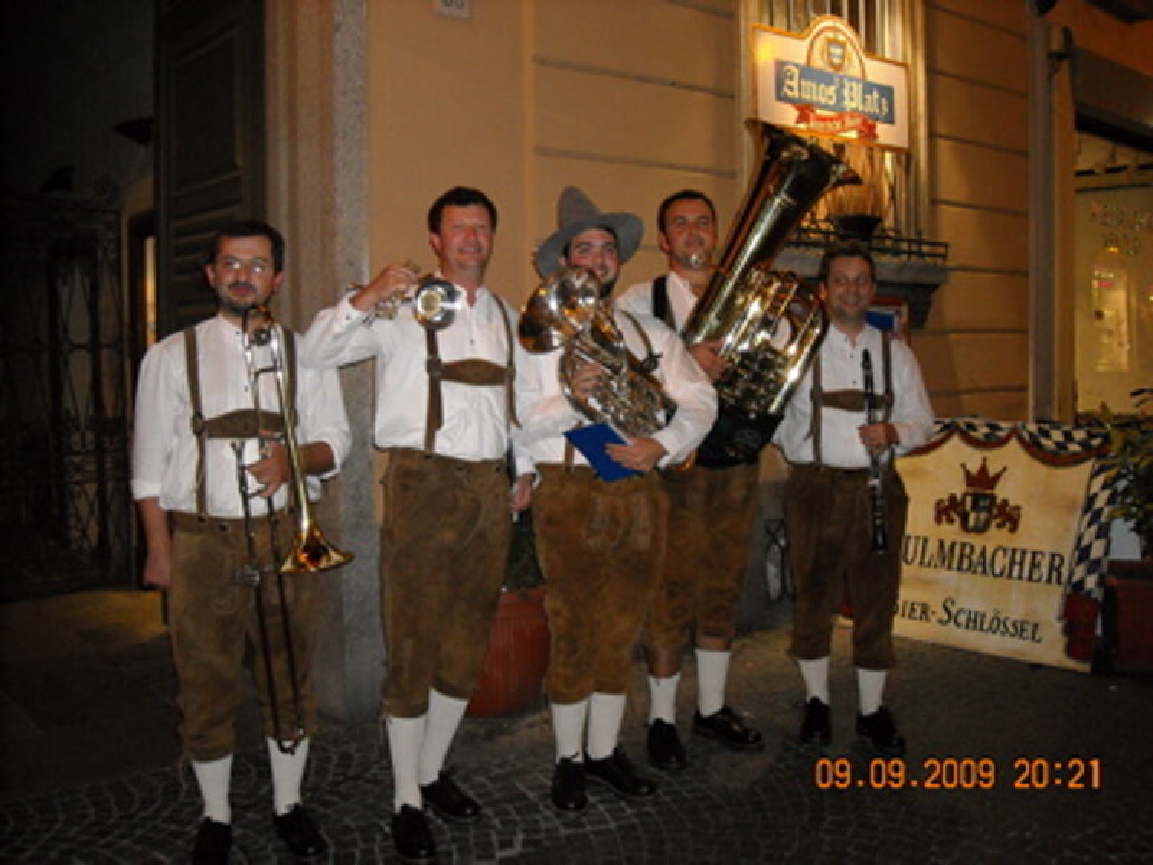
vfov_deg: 40.7
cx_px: 576
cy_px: 432
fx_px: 1166
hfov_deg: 52.6
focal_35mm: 35
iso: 400
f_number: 2.8
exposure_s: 1/60
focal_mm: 5.7
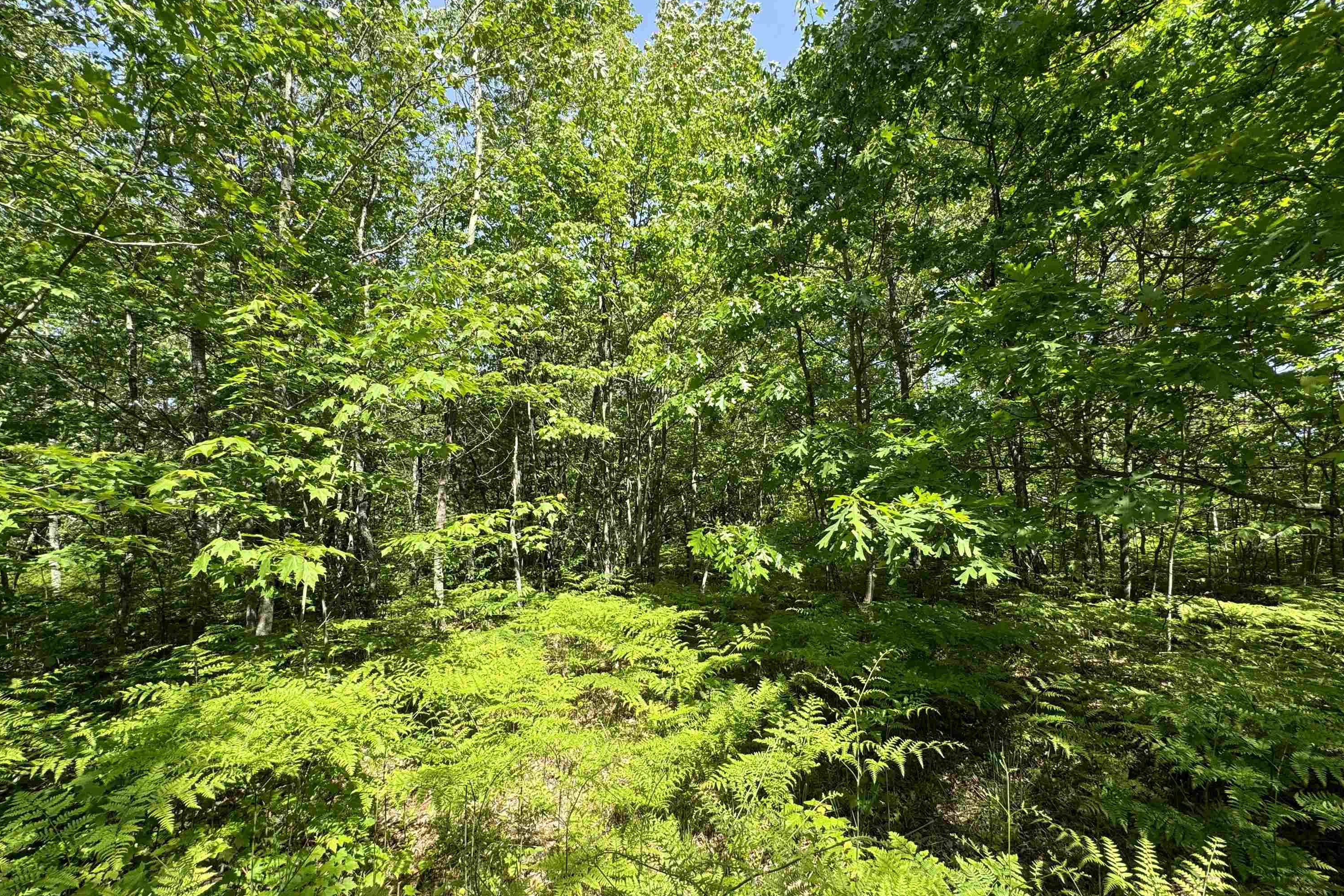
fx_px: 560
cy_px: 478
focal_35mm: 15
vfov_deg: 77.2
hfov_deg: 100.4
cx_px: 662
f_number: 2.2
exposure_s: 1/512
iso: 50
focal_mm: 2.22
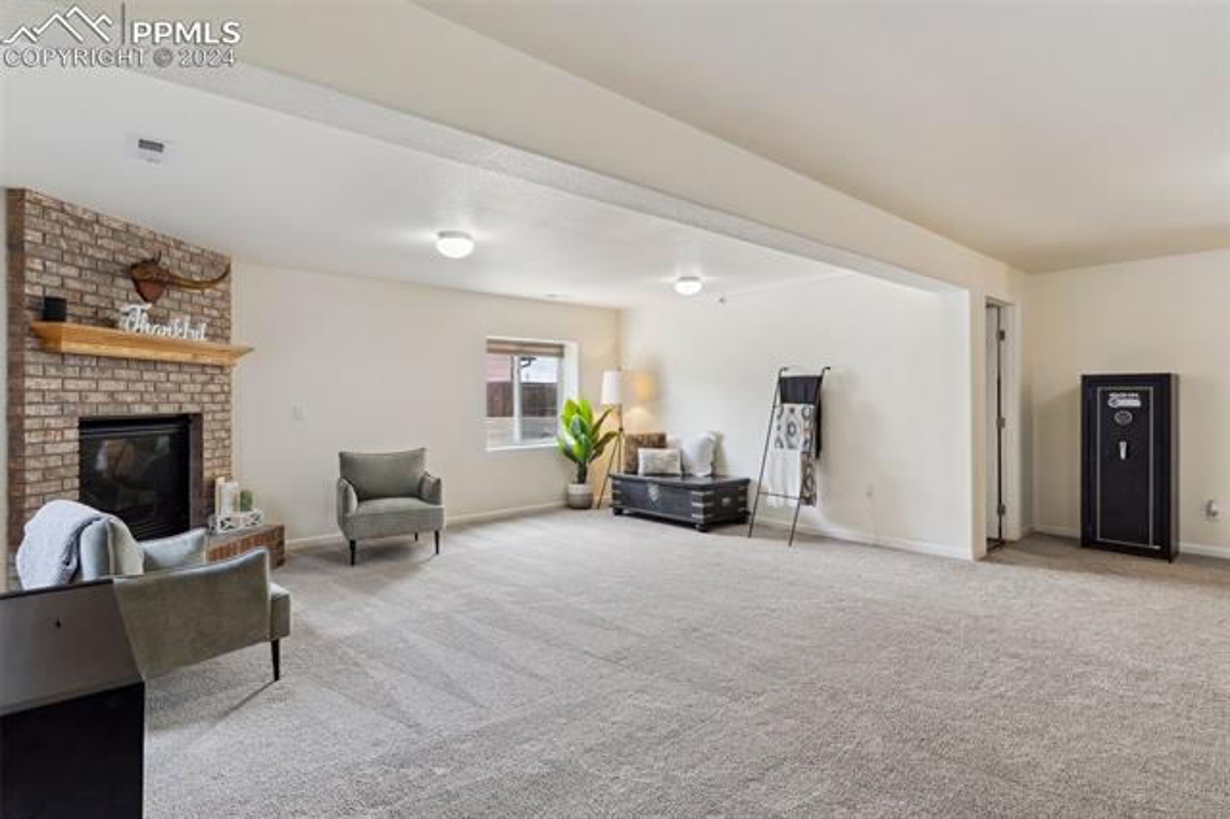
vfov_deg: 67.3
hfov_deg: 90.0
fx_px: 615
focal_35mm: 18
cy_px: 410
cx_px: 615
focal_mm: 18
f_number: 8
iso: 400
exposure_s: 1/10
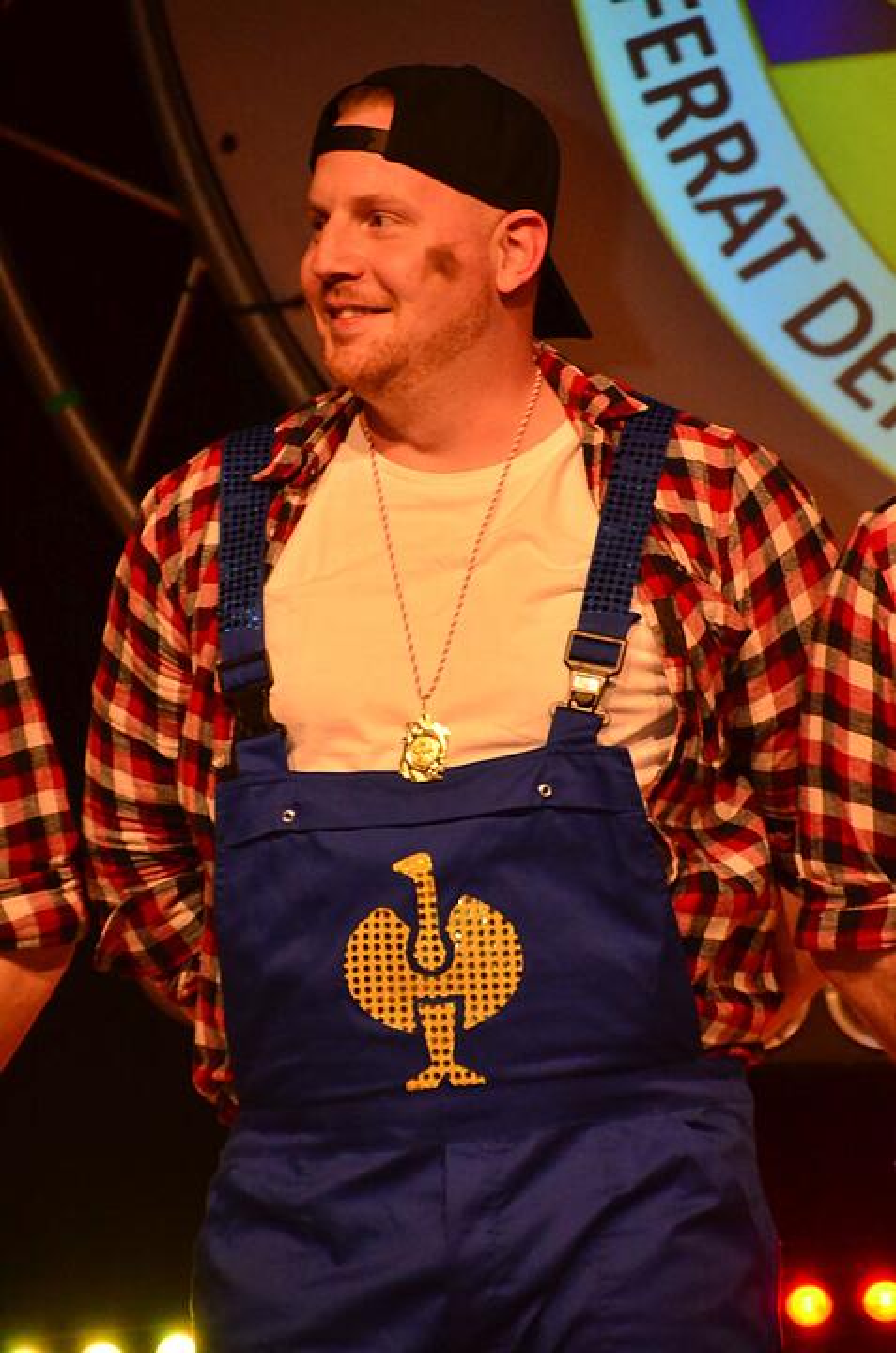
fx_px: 9561
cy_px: 676
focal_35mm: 255
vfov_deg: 8.1
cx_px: 448
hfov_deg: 5.4
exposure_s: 1/250
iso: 3200
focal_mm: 170
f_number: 6.3
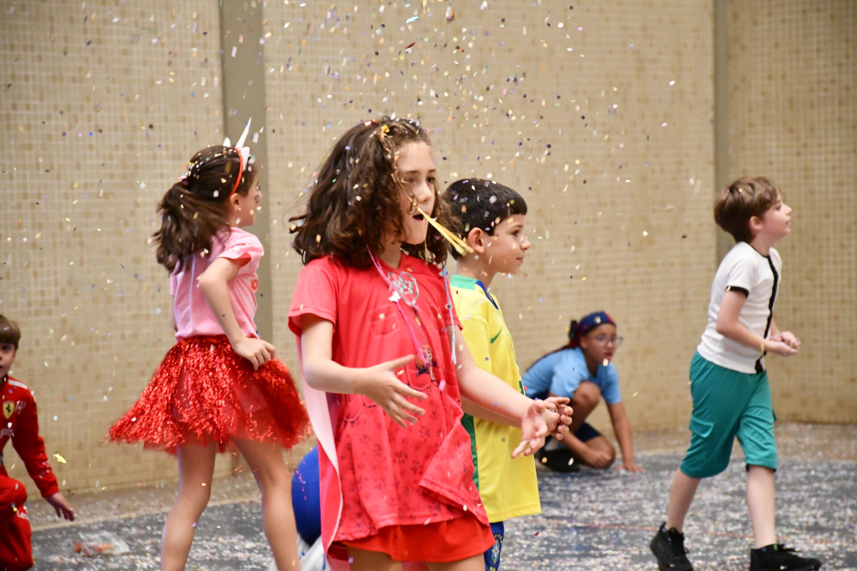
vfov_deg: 8.7
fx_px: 3737
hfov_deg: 13.1
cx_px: 428
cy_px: 286
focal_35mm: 157
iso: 5000
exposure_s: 1/125
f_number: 5.6
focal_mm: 105
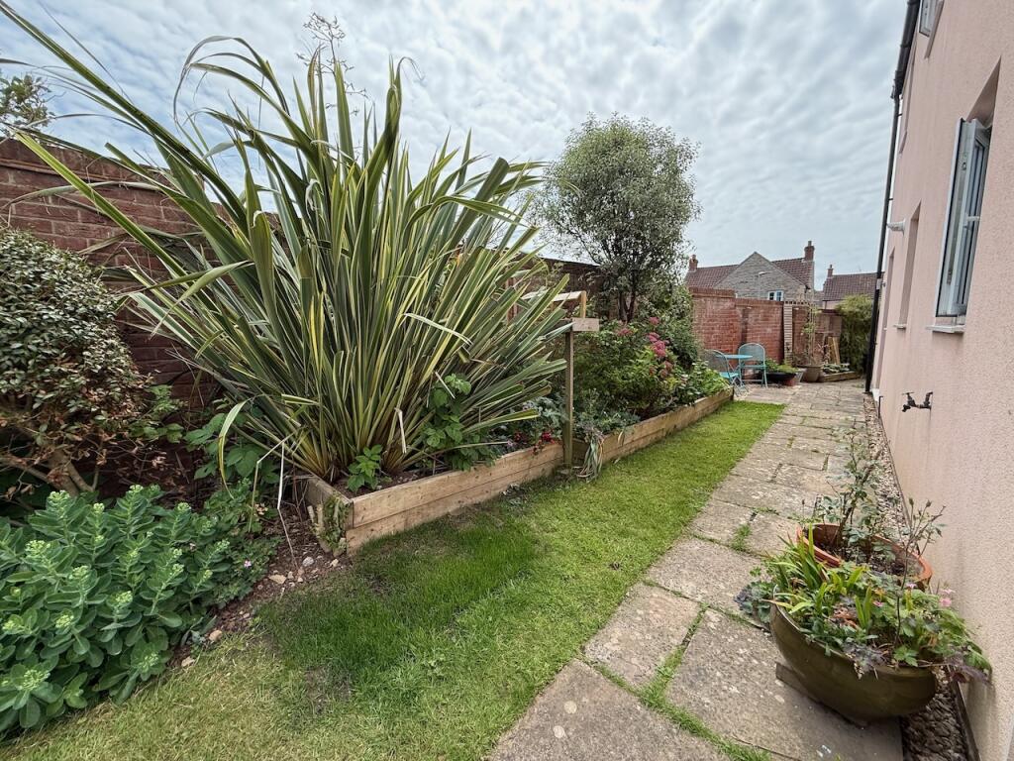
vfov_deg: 85.7
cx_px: 507
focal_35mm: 14
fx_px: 410
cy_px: 380
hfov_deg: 102.1
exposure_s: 1/658
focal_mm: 2.22
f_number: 2.2
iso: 64
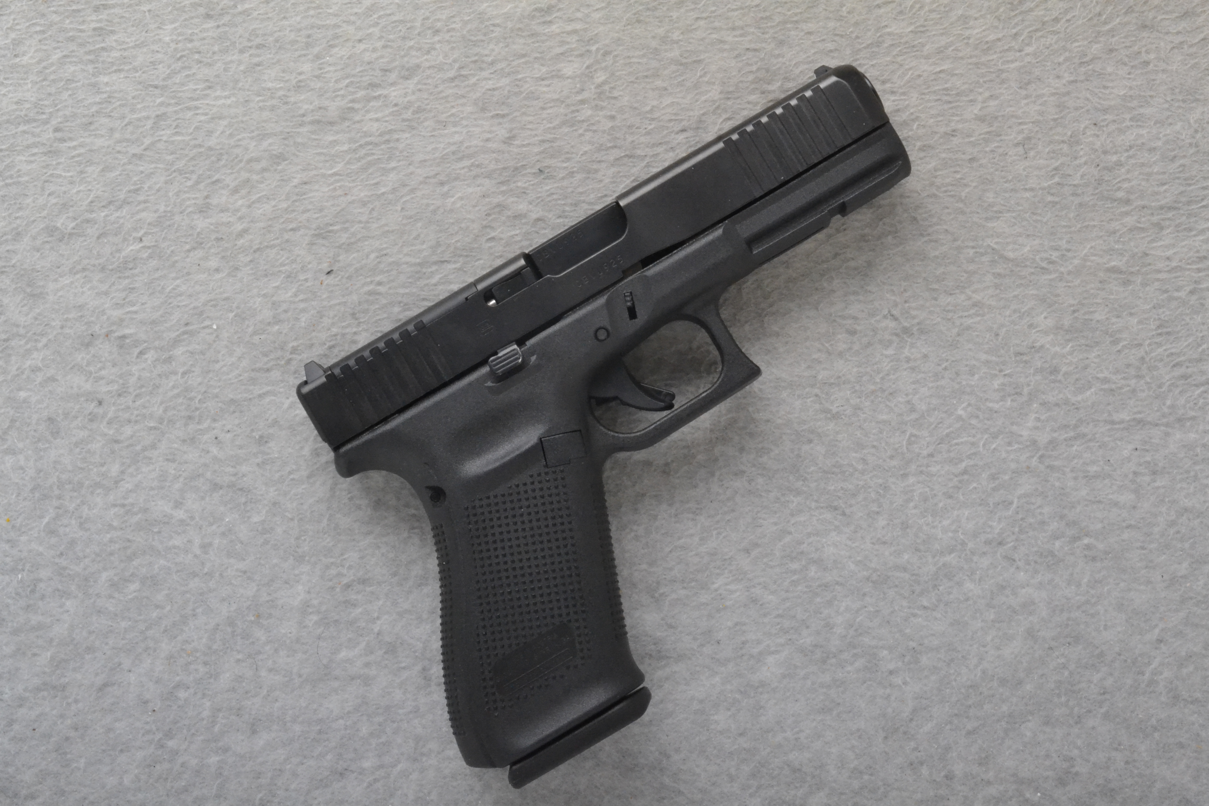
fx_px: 2015
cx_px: 604
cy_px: 403
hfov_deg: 33.4
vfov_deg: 22.6
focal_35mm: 60
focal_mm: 40
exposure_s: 1/125
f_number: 20
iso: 3200
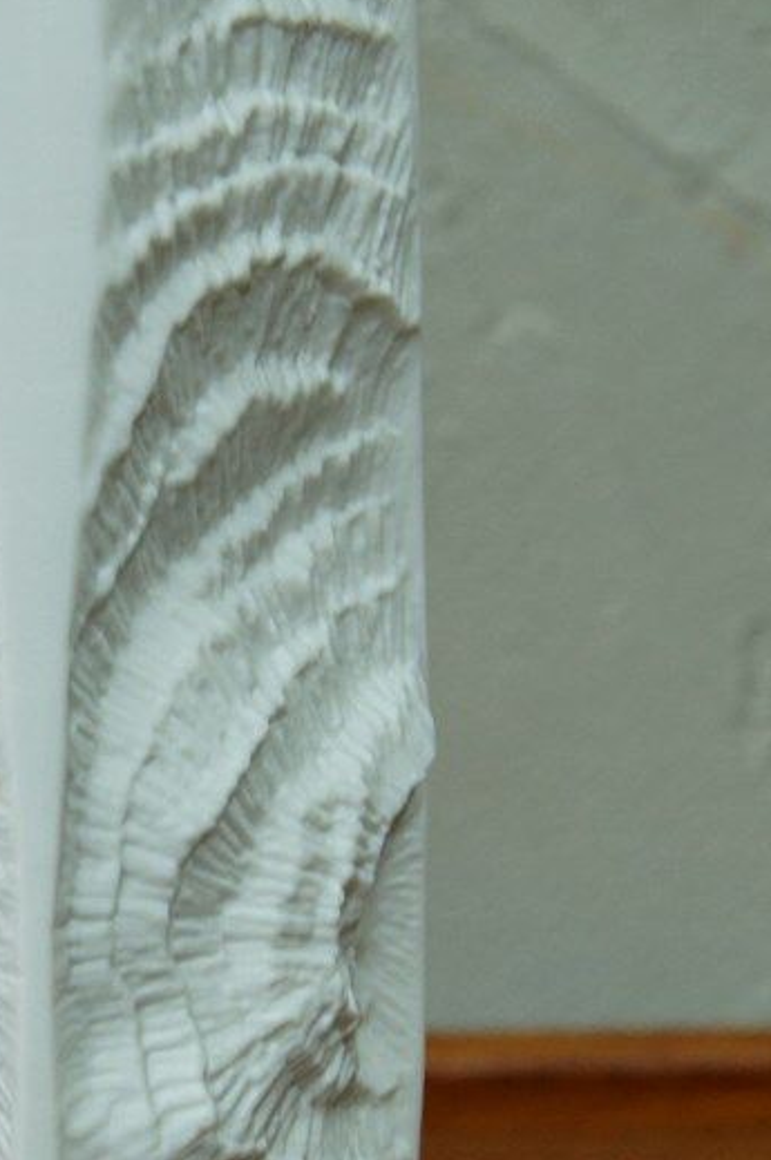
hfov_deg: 12.4
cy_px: 744
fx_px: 3508
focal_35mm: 109
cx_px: 7
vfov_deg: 18.7
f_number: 6.3
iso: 400
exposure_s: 1/15
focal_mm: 30
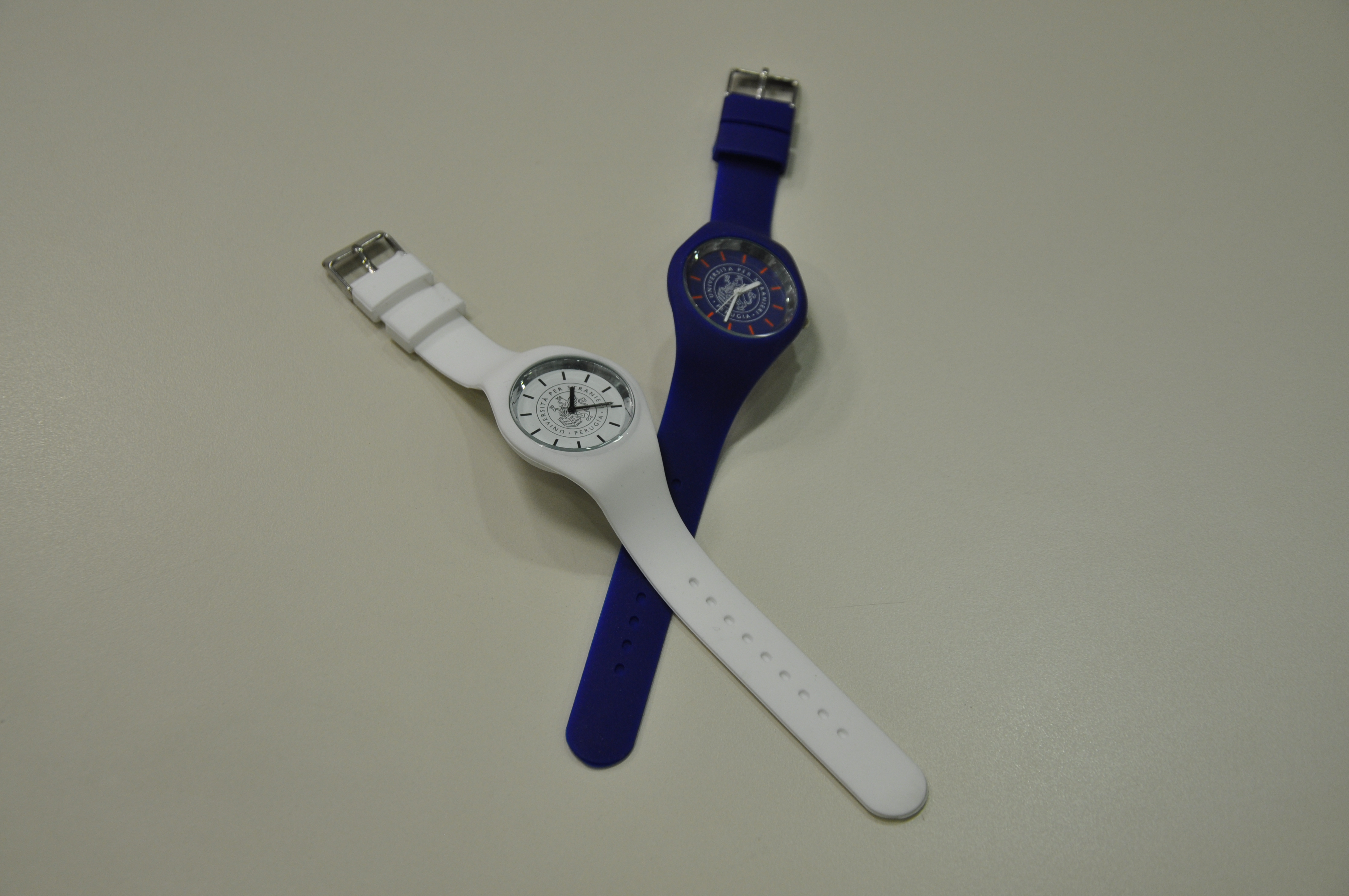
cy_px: 448
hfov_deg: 27.0
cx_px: 674
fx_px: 2807
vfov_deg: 18.1
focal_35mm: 75
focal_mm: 50
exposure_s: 1/40
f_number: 6.3
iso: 400
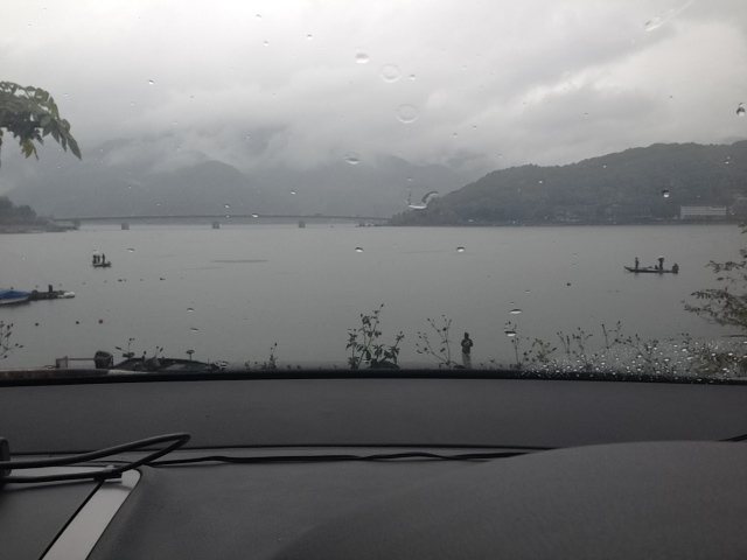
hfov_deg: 55.4
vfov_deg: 42.9
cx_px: 374
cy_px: 280
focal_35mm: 33
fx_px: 712
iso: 50
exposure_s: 1/274
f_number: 2.4
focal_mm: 4.13
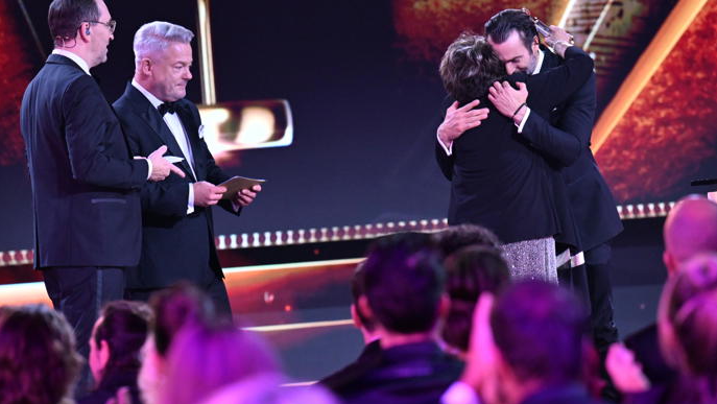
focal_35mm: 284
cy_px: 173
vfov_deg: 4.3
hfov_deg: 7.6
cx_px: 358
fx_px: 5401
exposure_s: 1/125
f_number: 3.5
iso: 3200
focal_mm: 180
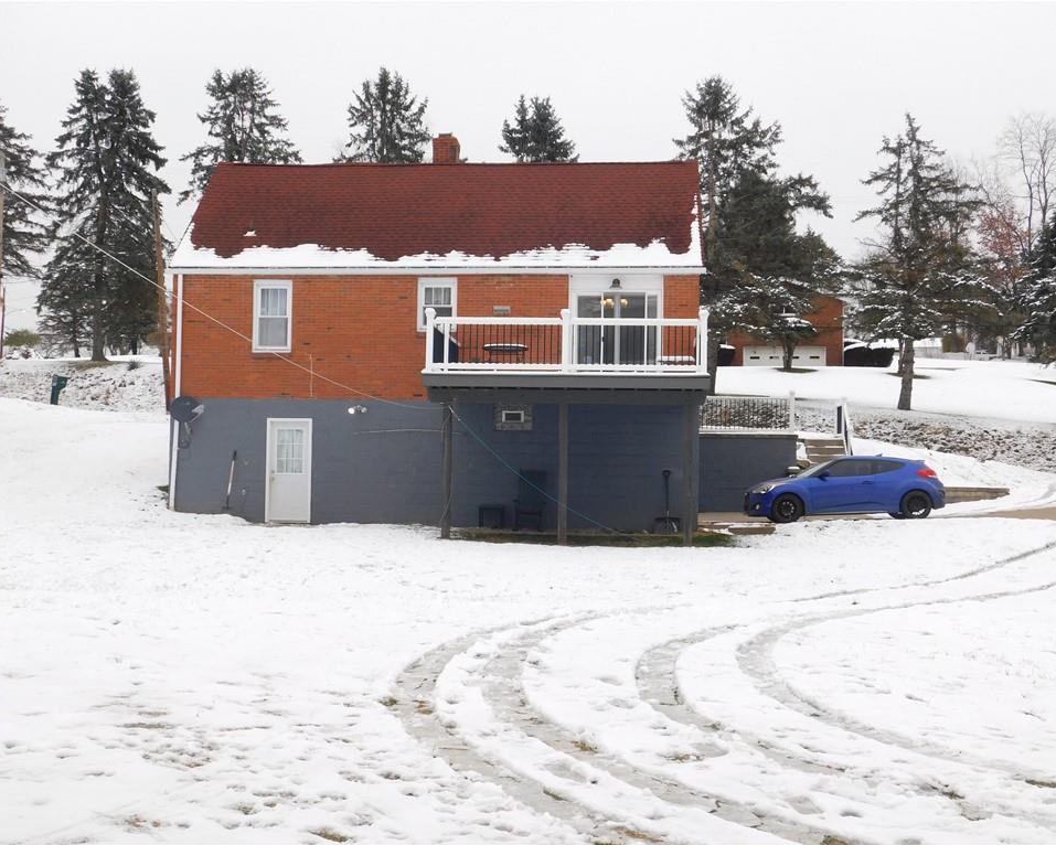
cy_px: 422
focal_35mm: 47
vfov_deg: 32.1
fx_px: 1469
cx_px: 520
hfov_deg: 39.5
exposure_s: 1/200
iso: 125
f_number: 3.7
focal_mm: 8
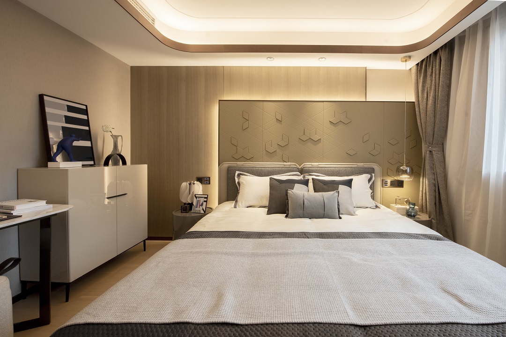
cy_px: 168
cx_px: 253
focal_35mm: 19
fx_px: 267
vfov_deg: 64.6
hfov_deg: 86.9
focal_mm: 19
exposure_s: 1/80
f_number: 9
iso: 1250
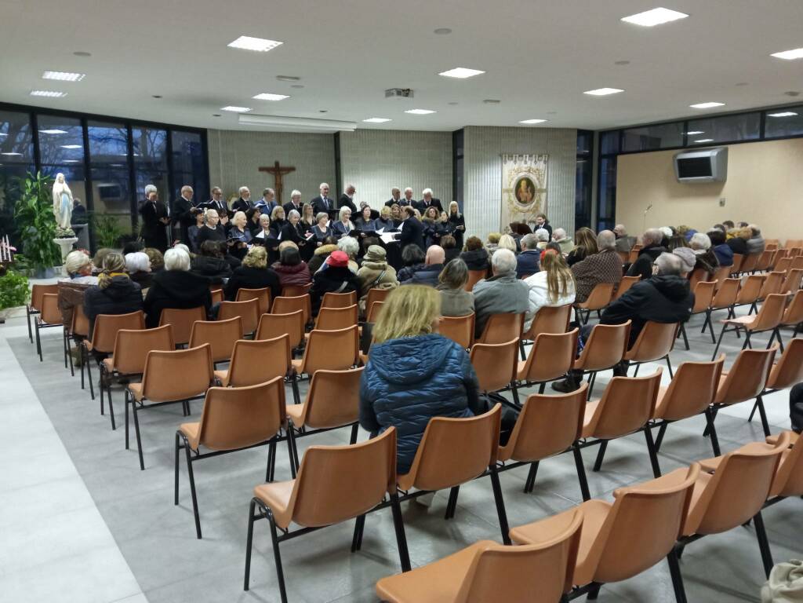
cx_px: 402
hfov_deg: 65.3
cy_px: 302
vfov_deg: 51.4
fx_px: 626
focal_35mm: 27
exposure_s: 1/20
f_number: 2.2
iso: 1127
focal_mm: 3.79
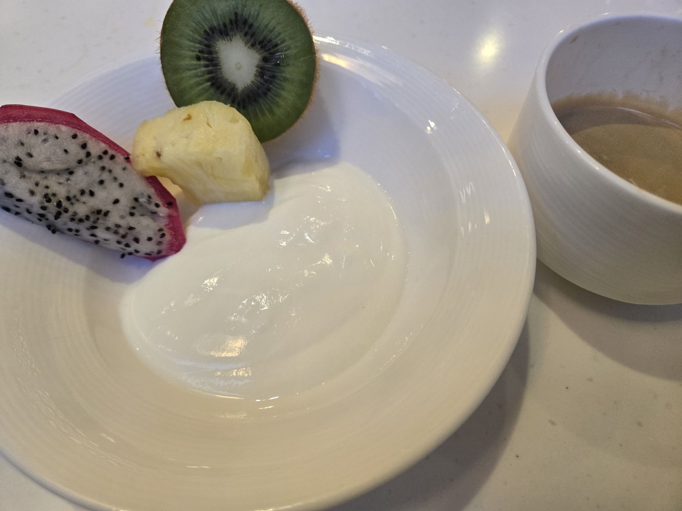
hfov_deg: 73.9
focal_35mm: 23
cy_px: 256
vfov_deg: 58.9
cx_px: 341
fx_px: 453
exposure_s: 1/120
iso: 320
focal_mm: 5.4
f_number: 1.8
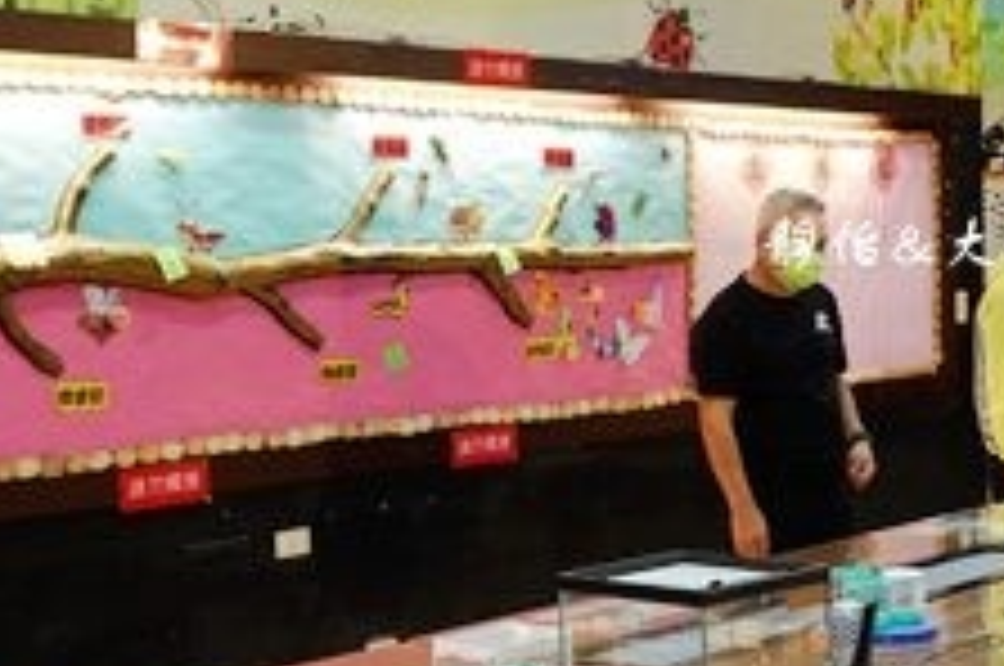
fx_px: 1949
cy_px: 403
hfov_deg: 28.9
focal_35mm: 70
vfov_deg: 19.4
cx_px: 522
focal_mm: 9
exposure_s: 1/30
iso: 800
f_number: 2.8
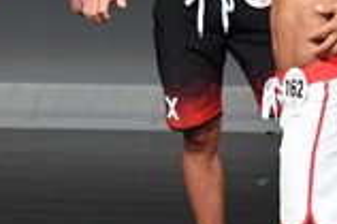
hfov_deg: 1.6
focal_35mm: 1252
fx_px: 11708
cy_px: 19
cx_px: 89
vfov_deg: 1.1
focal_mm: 170
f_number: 5.6
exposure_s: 1/400
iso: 4000
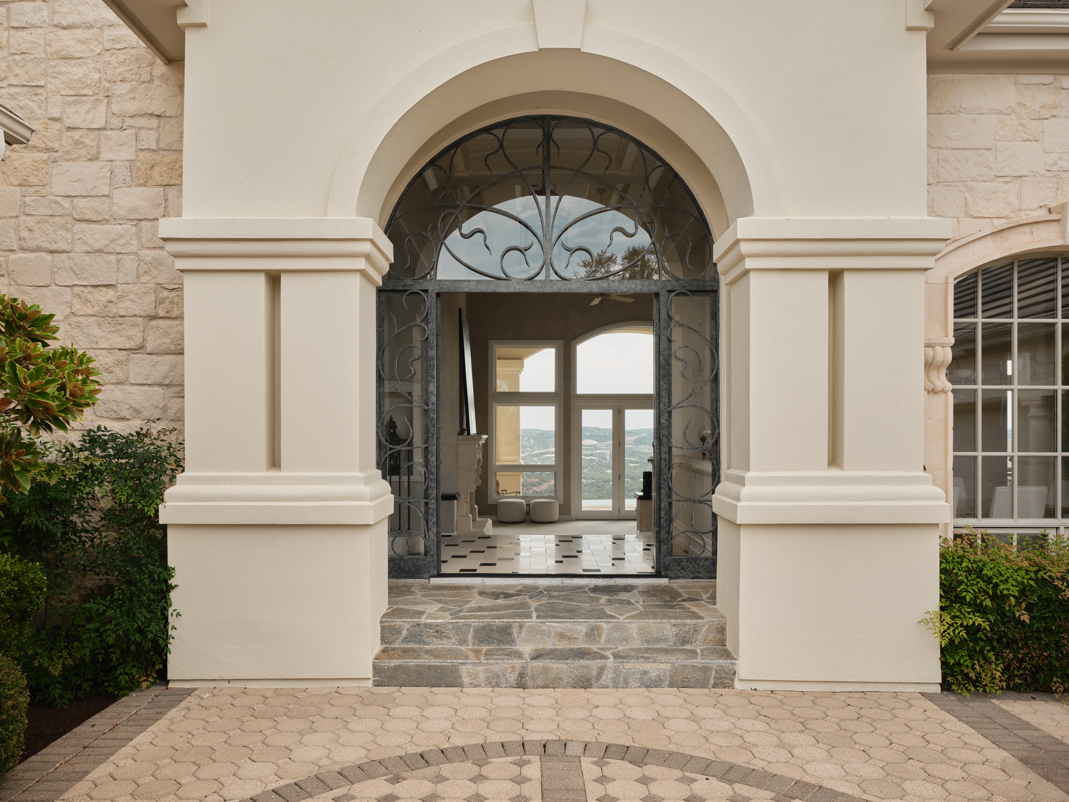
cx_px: 534
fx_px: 772
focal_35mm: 25
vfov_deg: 54.9
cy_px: 401
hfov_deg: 69.4
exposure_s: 1/25
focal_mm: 31.7
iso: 250
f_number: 13
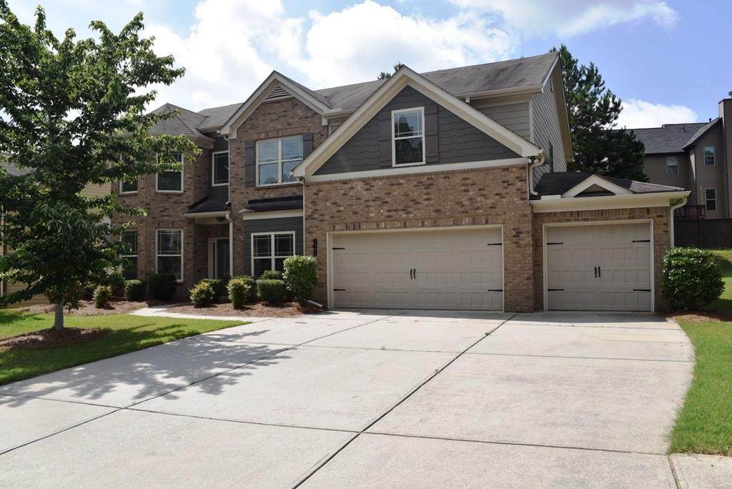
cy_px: 244
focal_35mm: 29
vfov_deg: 45.0
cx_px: 366
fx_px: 590
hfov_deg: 63.6
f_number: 10
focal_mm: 29
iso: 100
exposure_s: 1/200
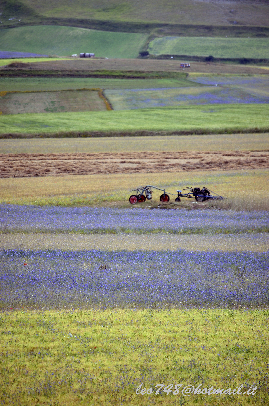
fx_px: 2703
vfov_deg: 8.6
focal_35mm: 240
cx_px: 134
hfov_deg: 5.7
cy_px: 203
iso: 100
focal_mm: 160
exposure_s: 1/160
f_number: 5.6
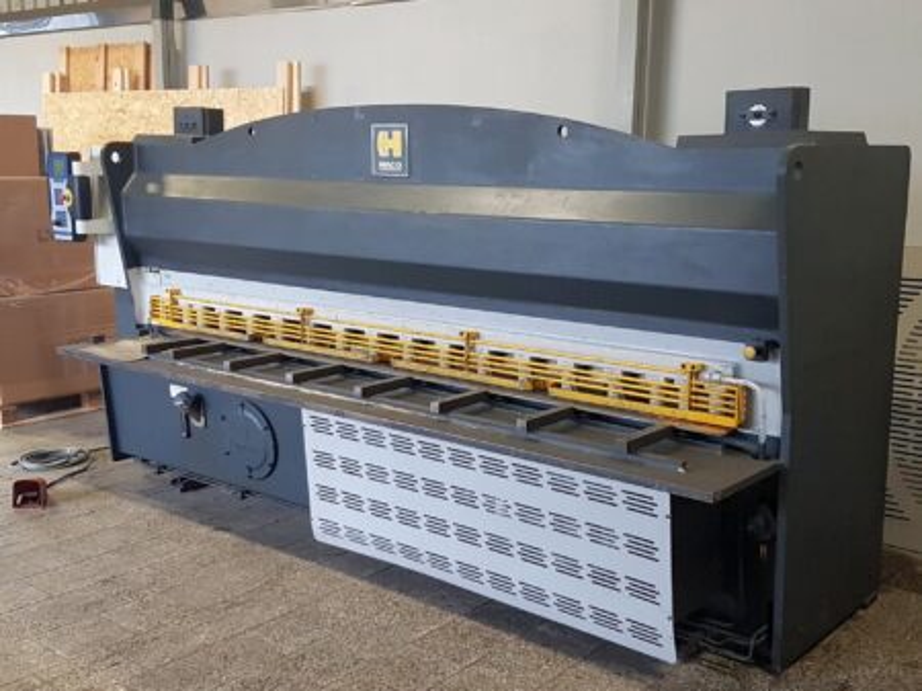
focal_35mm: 26
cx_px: 461
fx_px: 692
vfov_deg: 53.0
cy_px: 346
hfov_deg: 67.3
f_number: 1.7
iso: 160
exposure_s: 1/33
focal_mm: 4.2
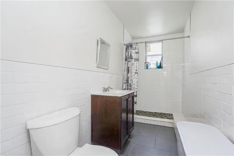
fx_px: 104
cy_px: 78
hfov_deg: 96.8
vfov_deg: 73.7
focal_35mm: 16
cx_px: 117
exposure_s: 1/50
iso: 64
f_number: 5
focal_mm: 16
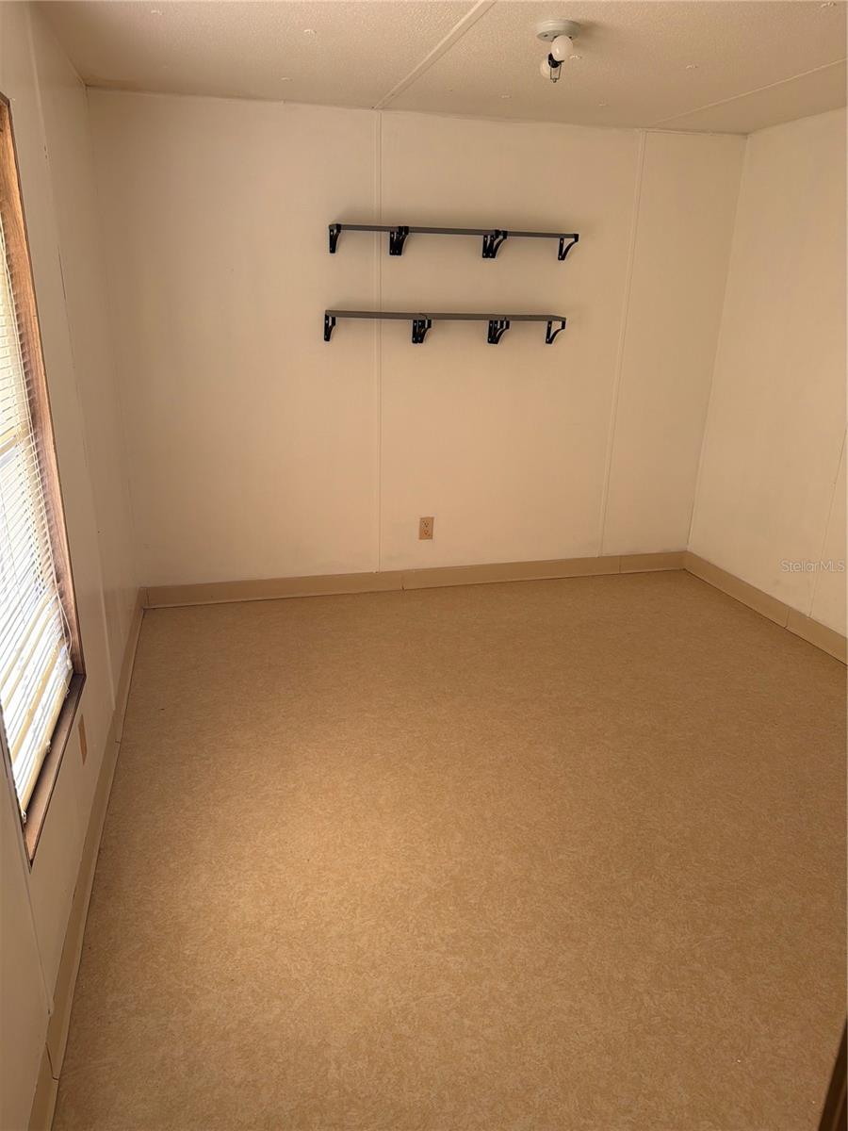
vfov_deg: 71.6
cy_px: 566
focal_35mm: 24
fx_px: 784
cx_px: 424
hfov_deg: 56.8
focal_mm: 6.76
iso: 64
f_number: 1.78
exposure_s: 1/121
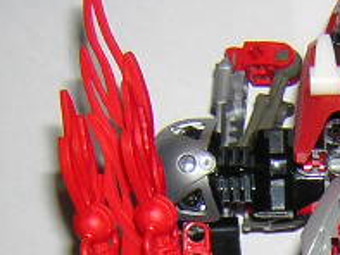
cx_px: 412
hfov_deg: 16.1
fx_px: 1150
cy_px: 353
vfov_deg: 12.2
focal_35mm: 117
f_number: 2.6
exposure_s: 1/60.1
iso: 100
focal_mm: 4.7
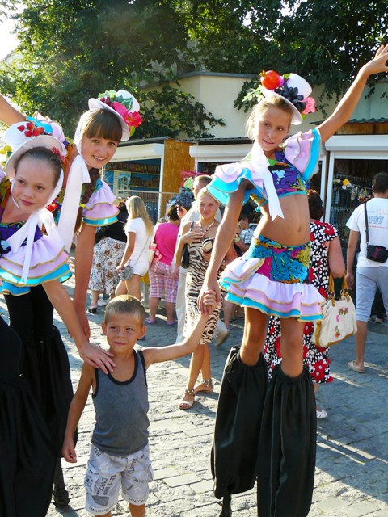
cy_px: 258
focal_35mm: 36
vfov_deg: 51.4
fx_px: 538
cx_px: 194
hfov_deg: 39.7
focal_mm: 6
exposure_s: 1/125
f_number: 4
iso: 100
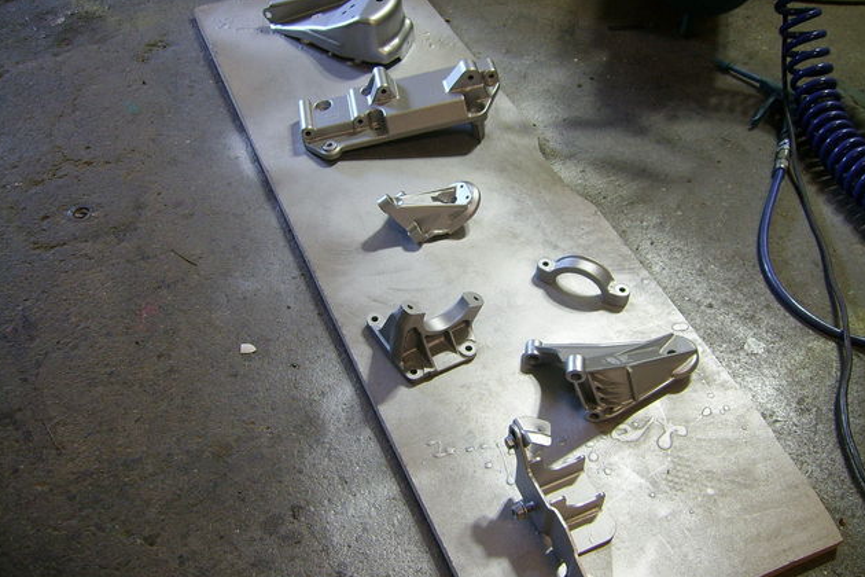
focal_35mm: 37
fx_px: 889
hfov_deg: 51.9
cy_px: 271
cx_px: 430
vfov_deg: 35.9
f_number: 2.8
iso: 100
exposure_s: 1/4
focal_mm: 5.95
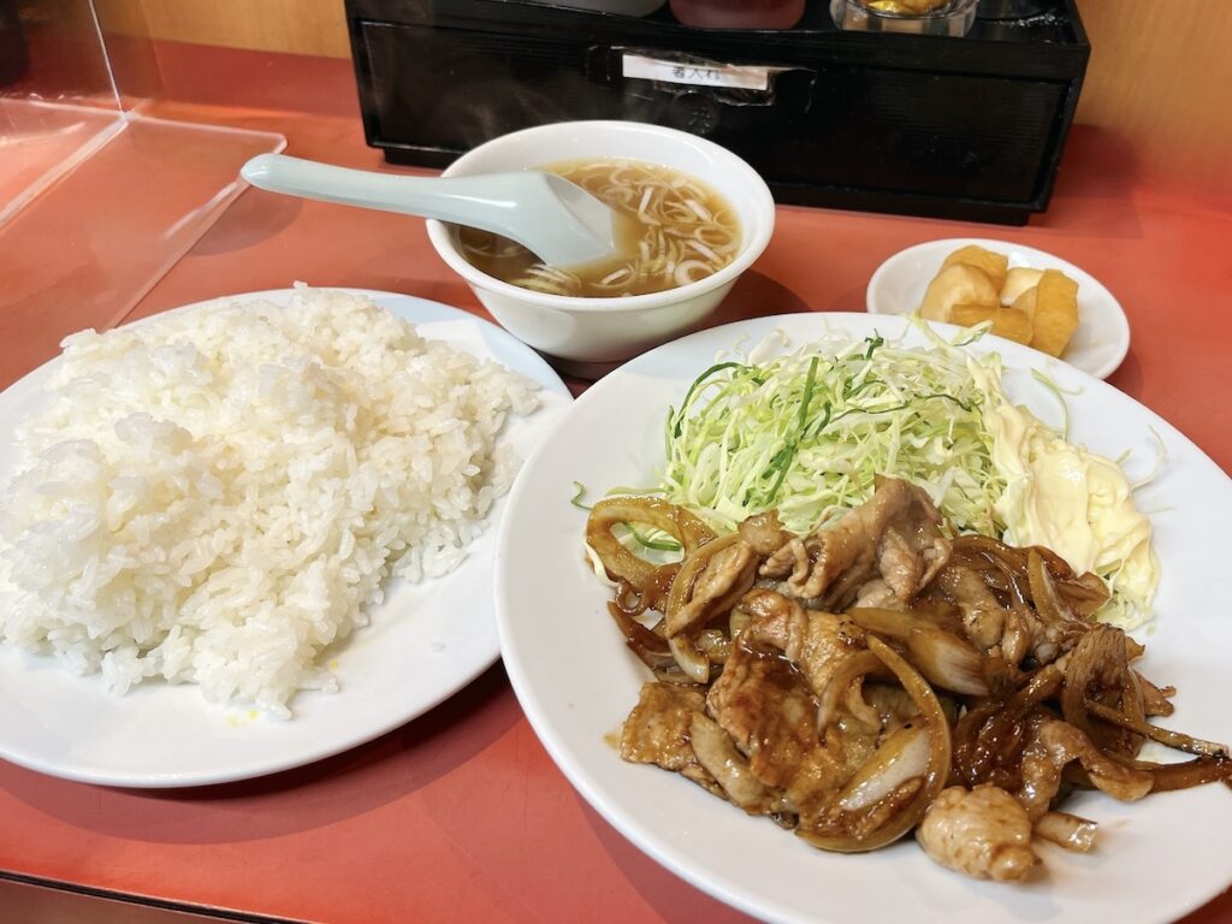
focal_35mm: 26
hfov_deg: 67.3
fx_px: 925
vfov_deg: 53.1
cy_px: 462
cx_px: 616
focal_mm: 5.1
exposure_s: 1/50
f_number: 1.6
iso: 80
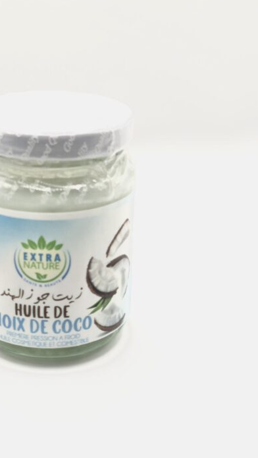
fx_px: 791
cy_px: 201
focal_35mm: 65
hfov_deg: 18.4
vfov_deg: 32.3
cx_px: 63
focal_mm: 6
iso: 16
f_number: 2.4
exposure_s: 1/73
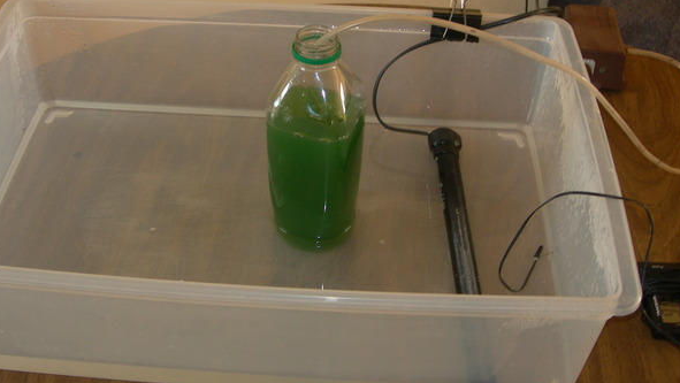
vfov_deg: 21.4
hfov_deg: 37.1
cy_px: 122
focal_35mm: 56
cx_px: 286
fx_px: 1010
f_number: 2.8
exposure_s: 1/30
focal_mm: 7.8
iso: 50
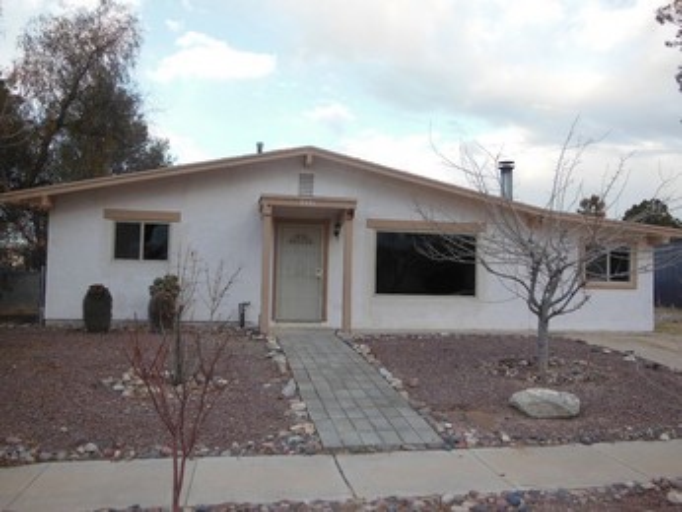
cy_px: 256
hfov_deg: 53.9
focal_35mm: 34
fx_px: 670
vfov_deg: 41.8
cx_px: 341
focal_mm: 6
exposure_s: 1/200
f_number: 3.9
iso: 125
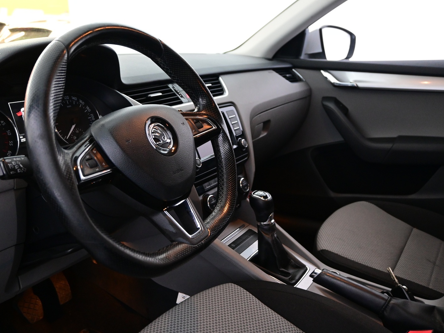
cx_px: 214
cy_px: 168
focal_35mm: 34
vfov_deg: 42.0
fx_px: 434
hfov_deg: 54.2
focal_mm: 20.5
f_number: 3.8
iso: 2200
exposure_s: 1/30
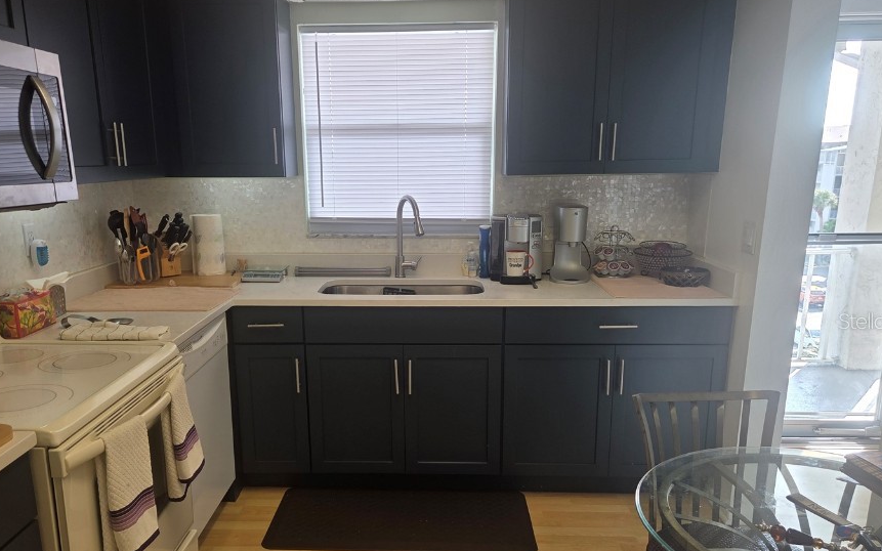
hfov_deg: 64.6
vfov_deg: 43.0
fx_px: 697
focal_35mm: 29
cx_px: 411
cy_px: 321
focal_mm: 5.4
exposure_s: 1/120
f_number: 1.8
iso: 50
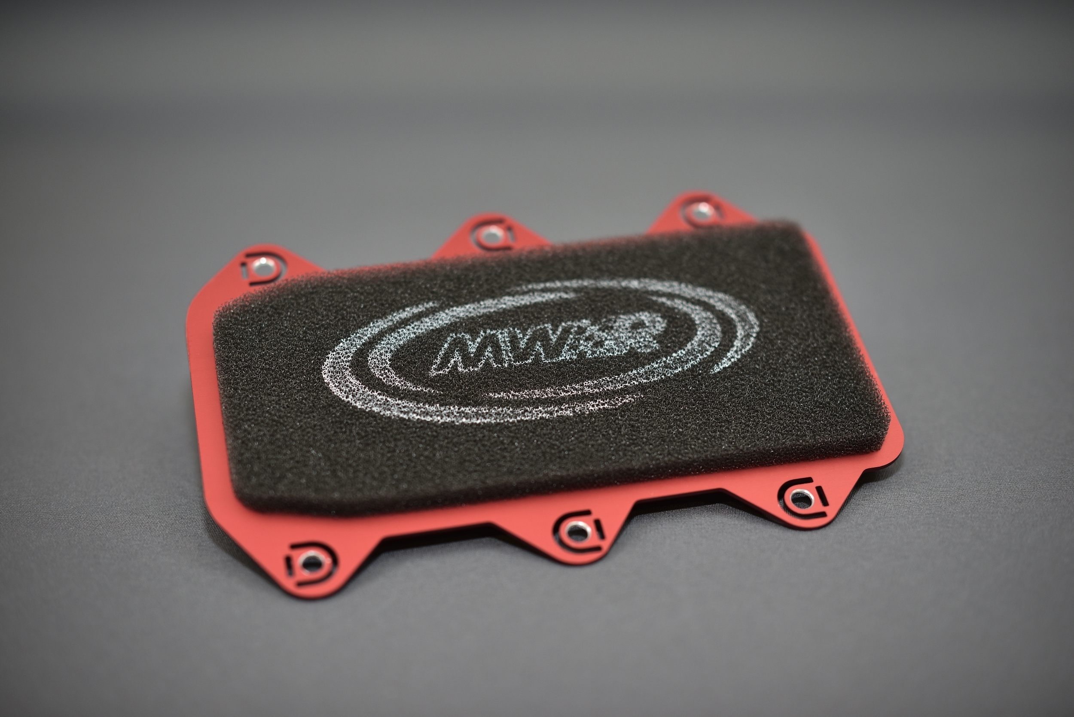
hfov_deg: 39.6
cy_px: 358
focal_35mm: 50
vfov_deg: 27.0
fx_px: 1492
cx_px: 537
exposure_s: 1/200
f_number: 2
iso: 200
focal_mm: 50
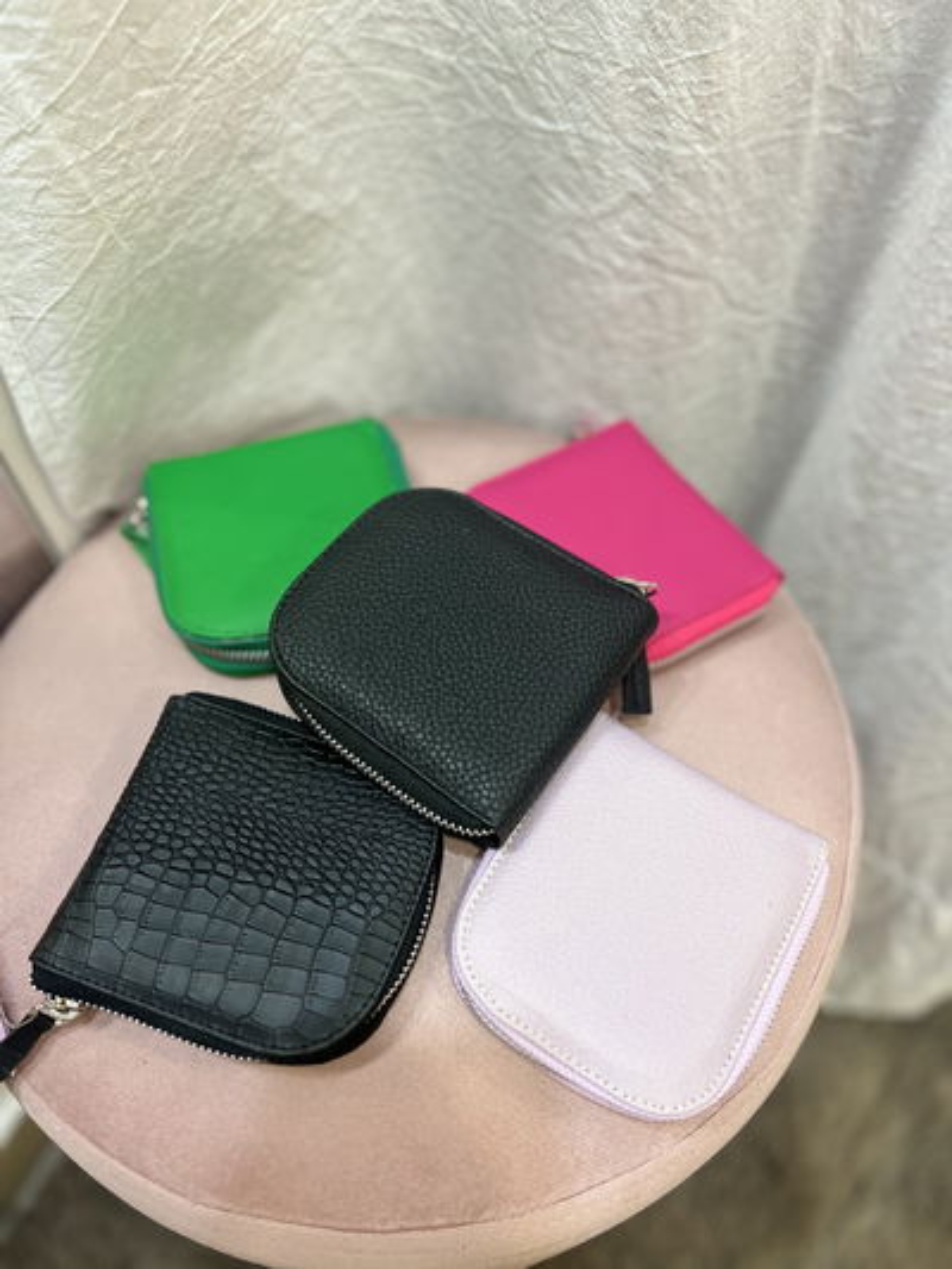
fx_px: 953
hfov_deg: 53.1
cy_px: 634
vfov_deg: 67.3
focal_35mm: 26
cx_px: 476
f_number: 1.5
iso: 100
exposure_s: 1/50
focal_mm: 5.7
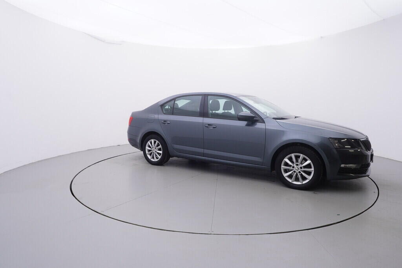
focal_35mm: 22
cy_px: 134
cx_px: 201
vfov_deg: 56.2
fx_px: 251
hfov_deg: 77.3
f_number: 5
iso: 200
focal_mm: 15
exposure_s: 1/80
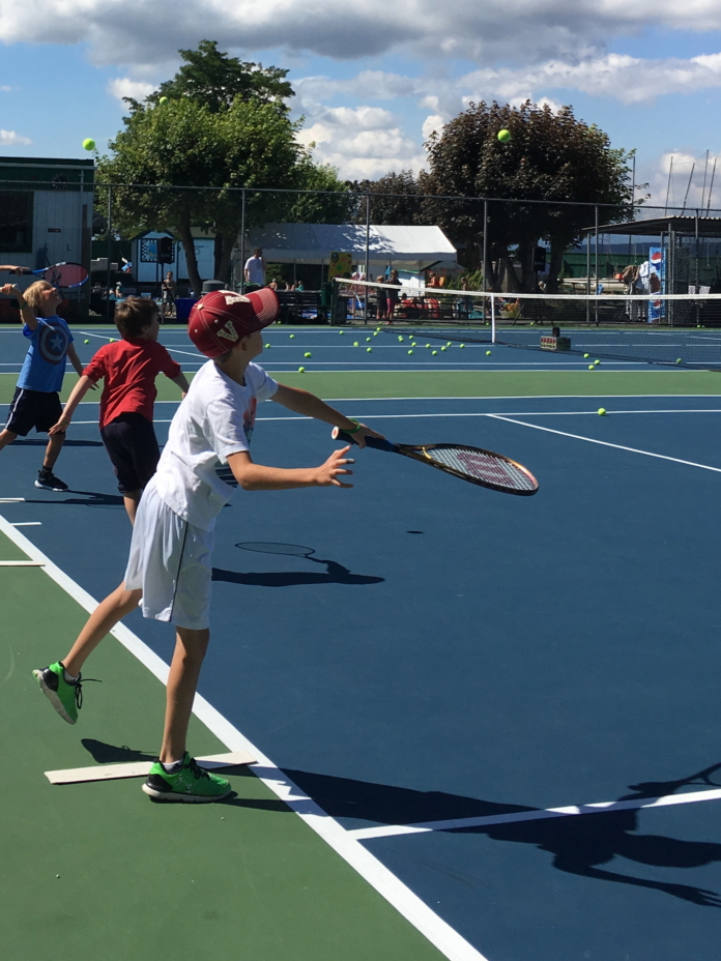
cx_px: 169
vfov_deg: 37.3
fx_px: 1389
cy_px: 243
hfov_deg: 28.6
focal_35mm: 50
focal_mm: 4.15
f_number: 2.2
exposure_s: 1/2331
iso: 25
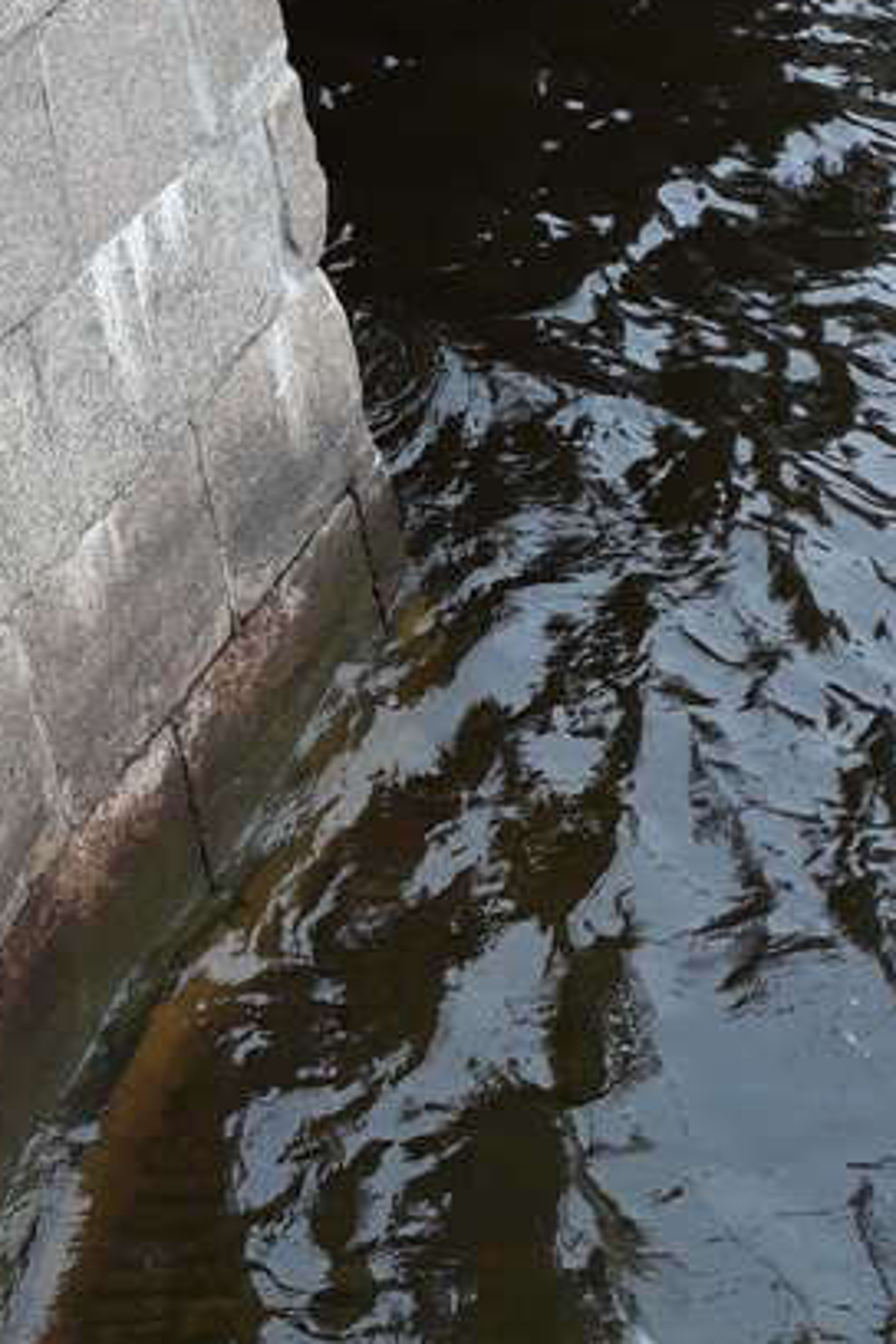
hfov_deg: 23.4
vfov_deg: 36.2
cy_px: 768
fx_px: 2053
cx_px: -36
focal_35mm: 55
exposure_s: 1/132
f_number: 1.7
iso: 40
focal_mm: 3.71
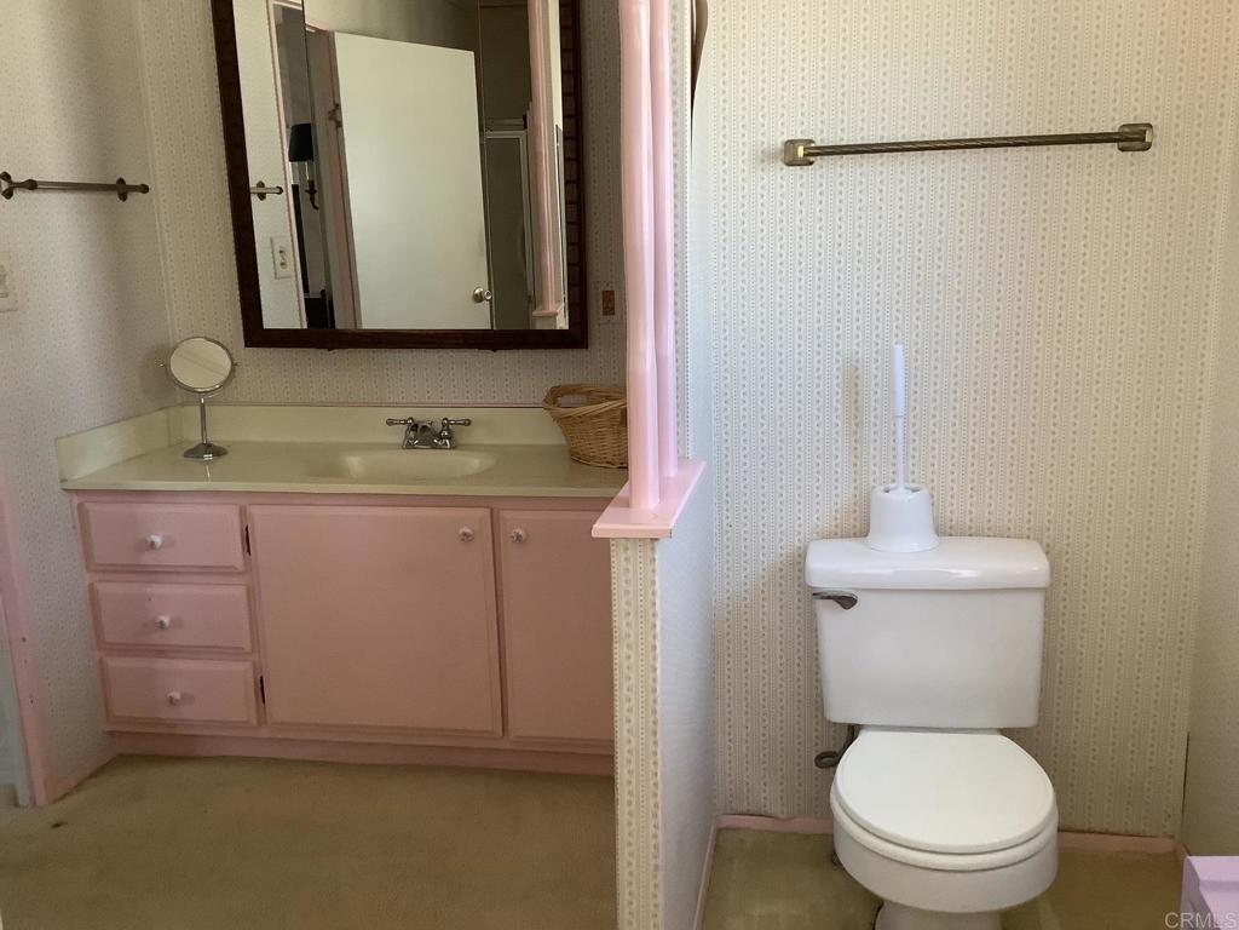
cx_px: 620
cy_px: 465
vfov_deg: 45.4
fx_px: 1110
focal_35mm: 31
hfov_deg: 58.4
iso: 250
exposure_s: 1/60
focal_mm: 3.3
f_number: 2.4
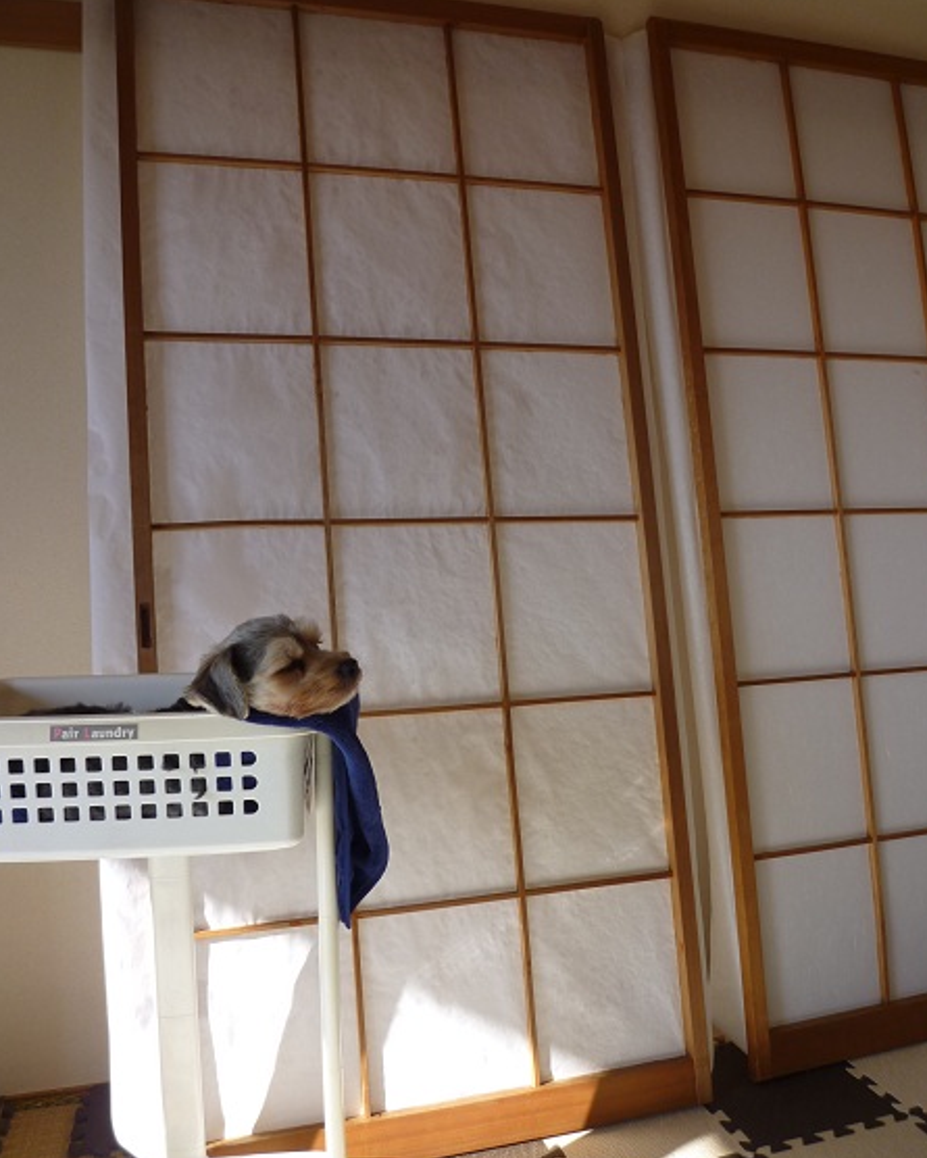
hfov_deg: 53.2
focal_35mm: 27
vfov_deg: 64.0
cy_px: 626
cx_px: 470
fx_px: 926
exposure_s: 1/100
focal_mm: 4.5
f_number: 4
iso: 80
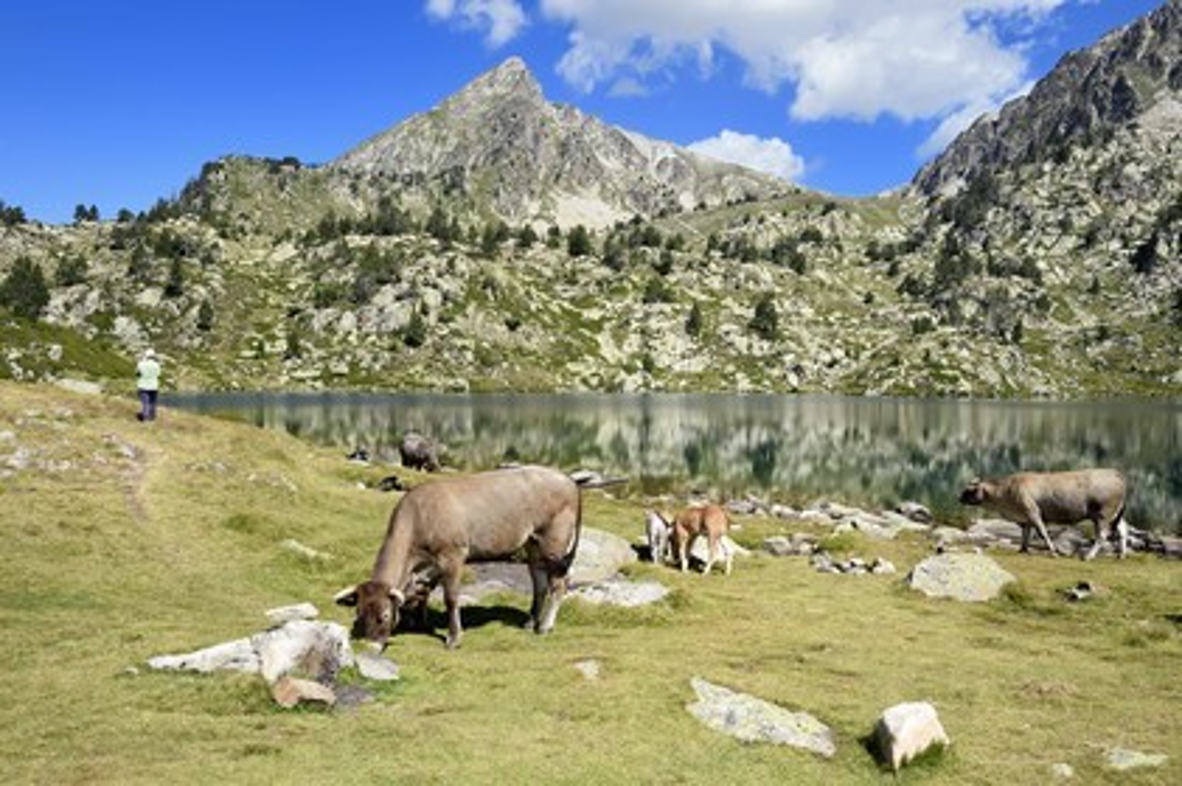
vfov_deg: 42.3
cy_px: 393
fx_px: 1017
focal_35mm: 31
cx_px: 591
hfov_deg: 60.3
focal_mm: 31
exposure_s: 1/200
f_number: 13
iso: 200
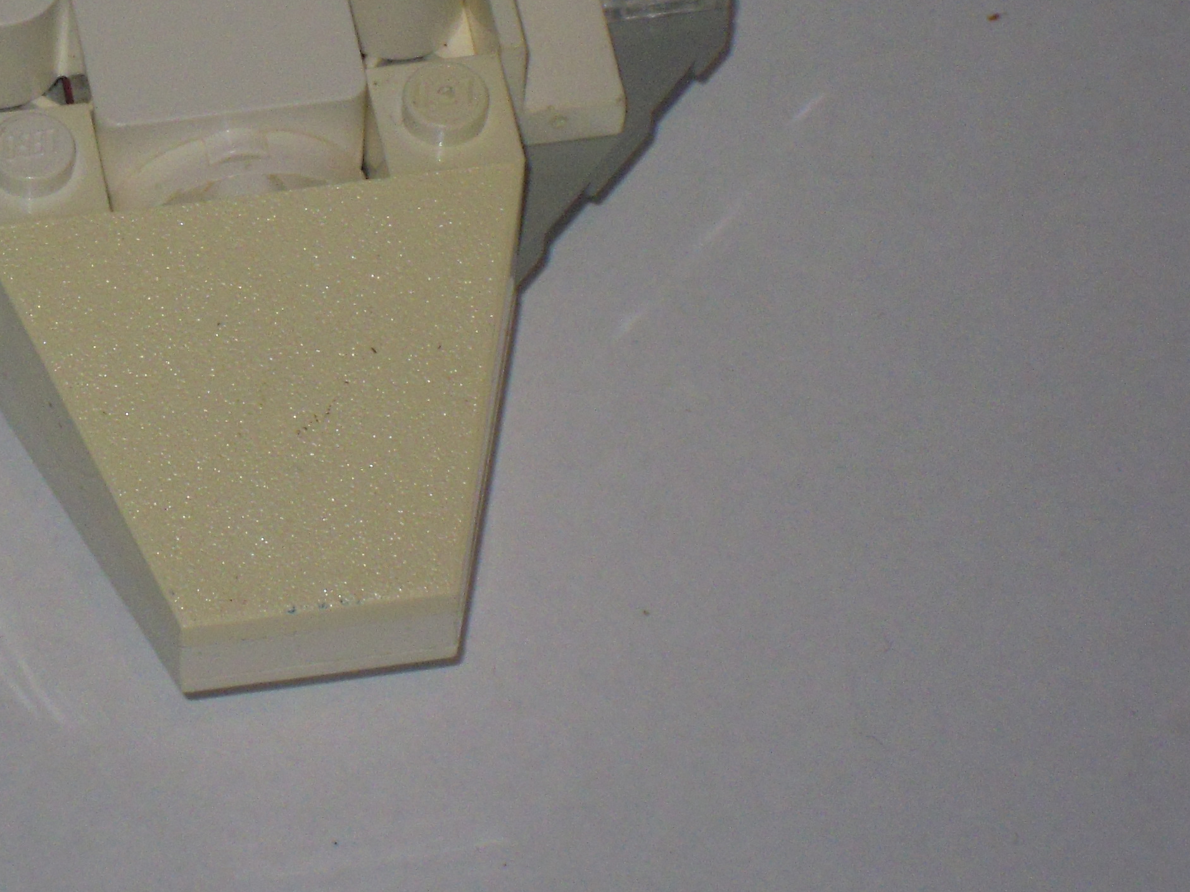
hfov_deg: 6.6
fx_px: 10244
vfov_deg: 5.0
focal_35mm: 298
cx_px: 111
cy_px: 176
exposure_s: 1/60
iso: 280
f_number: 6.6
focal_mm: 25
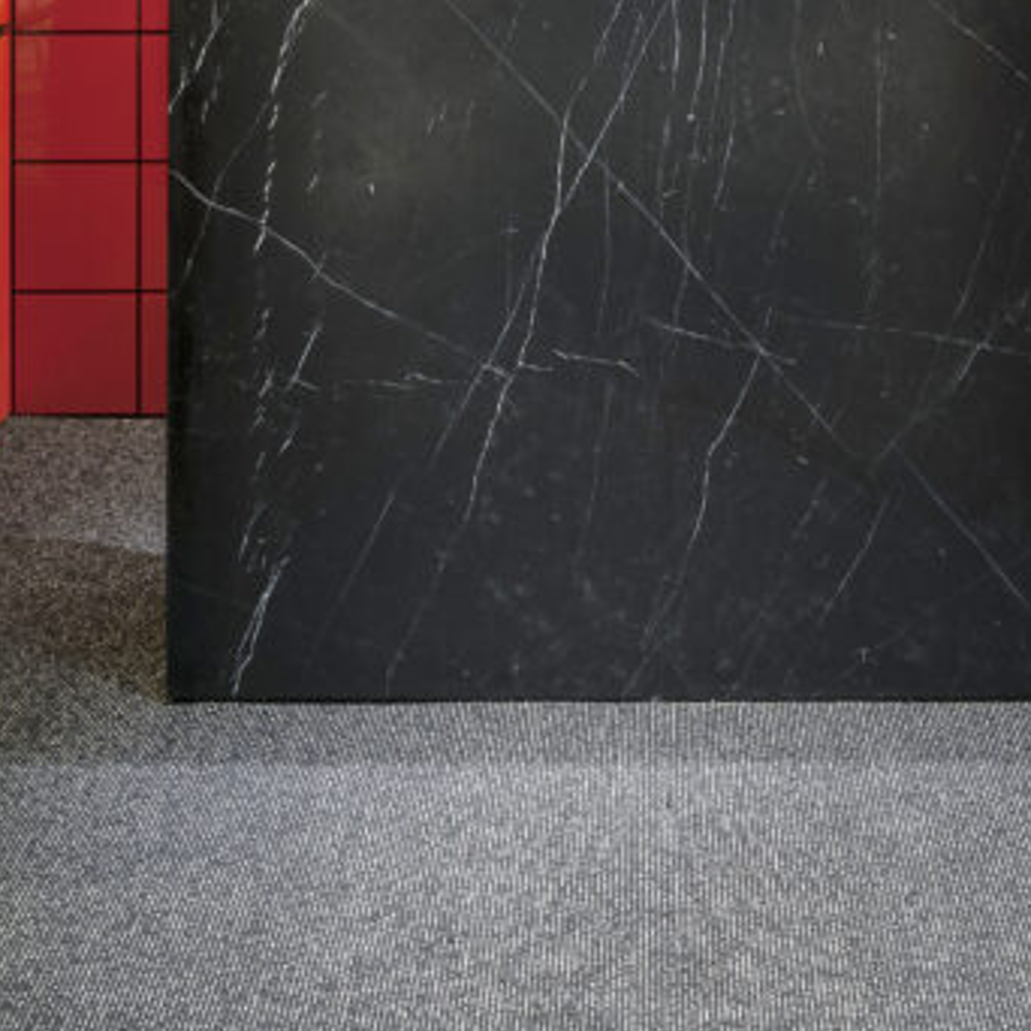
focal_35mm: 61
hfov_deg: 28.1
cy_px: 211
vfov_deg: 27.6
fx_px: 2055
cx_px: 632
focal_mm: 24
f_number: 13
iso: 50
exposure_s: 8
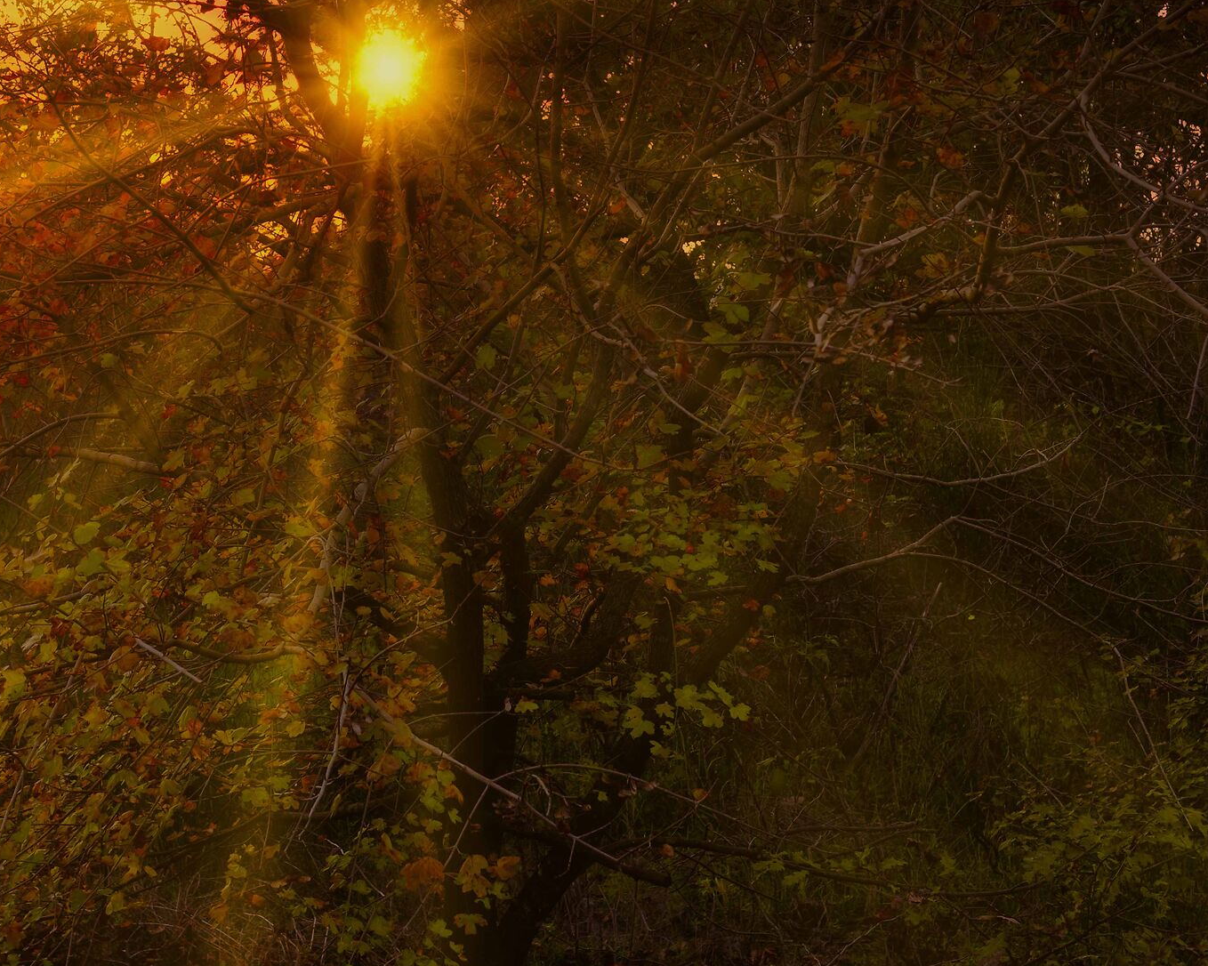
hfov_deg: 27.7
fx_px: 2431
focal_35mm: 68
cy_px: 333
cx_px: 399
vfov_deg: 22.4
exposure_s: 1/55
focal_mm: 27
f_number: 5.6
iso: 160
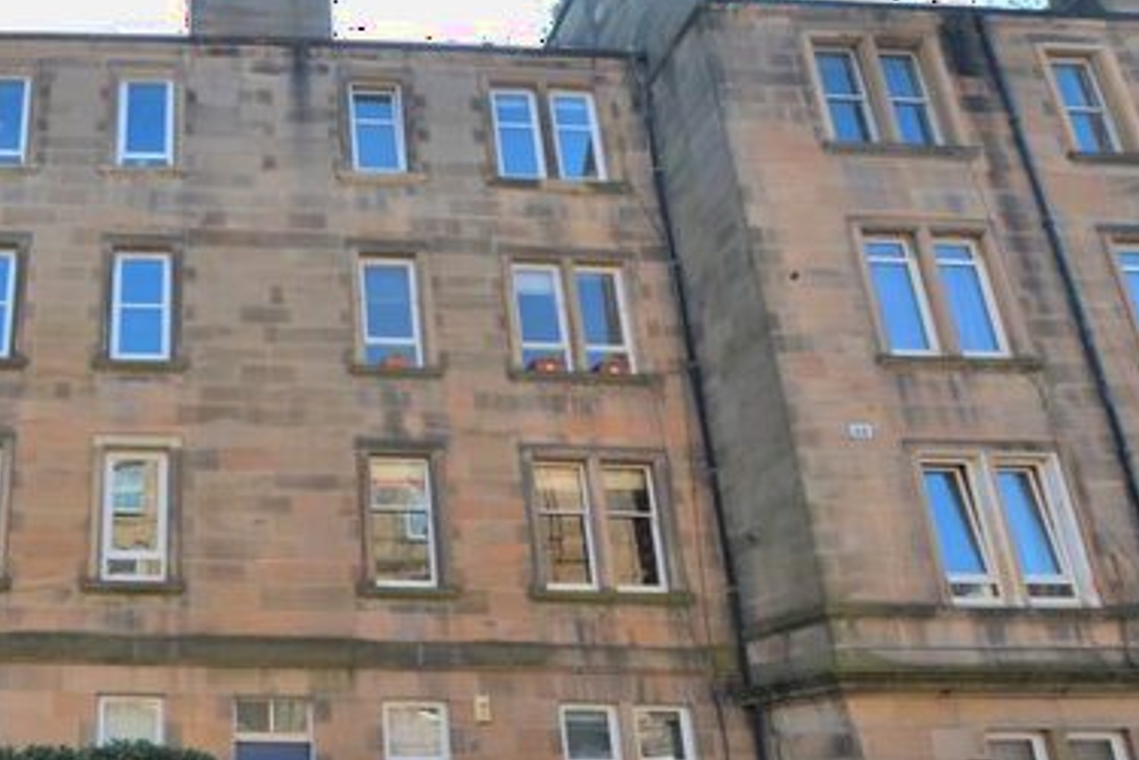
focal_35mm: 28
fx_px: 886
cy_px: 476
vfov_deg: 46.0
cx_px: 176
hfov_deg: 58.6
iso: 100
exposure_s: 1/160
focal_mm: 10
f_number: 6.3
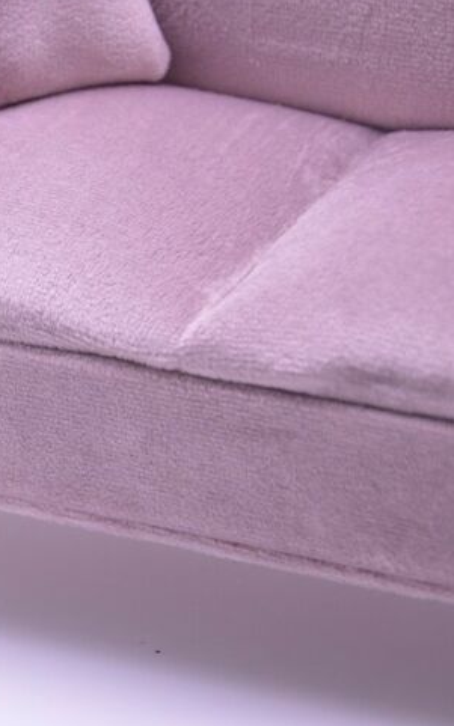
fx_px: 2991
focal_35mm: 151
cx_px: -89
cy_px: 346
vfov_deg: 13.9
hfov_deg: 8.6
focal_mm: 62
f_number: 5.3
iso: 400
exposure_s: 1/100
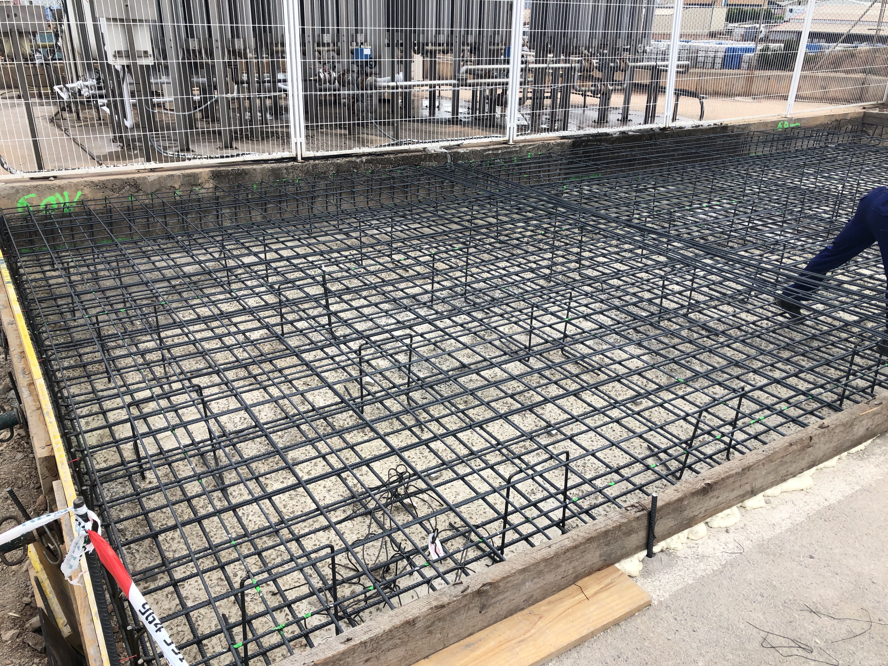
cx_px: 444
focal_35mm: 28
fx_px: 718
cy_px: 333
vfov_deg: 49.7
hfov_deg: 63.4
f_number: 1.8
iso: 20
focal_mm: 3.99
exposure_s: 1/960
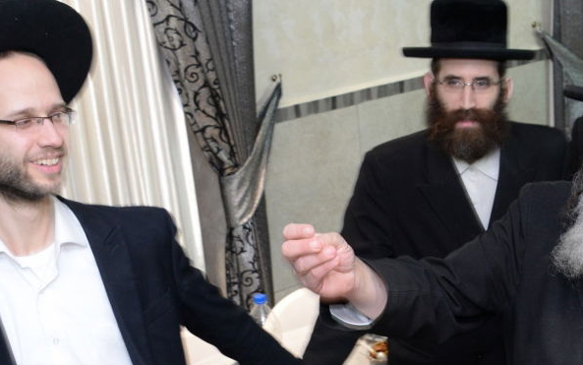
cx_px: 486
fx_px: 1224
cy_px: 364
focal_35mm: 77
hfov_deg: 26.2
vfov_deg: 16.6
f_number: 6.3
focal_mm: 35
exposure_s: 1/60
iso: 1600
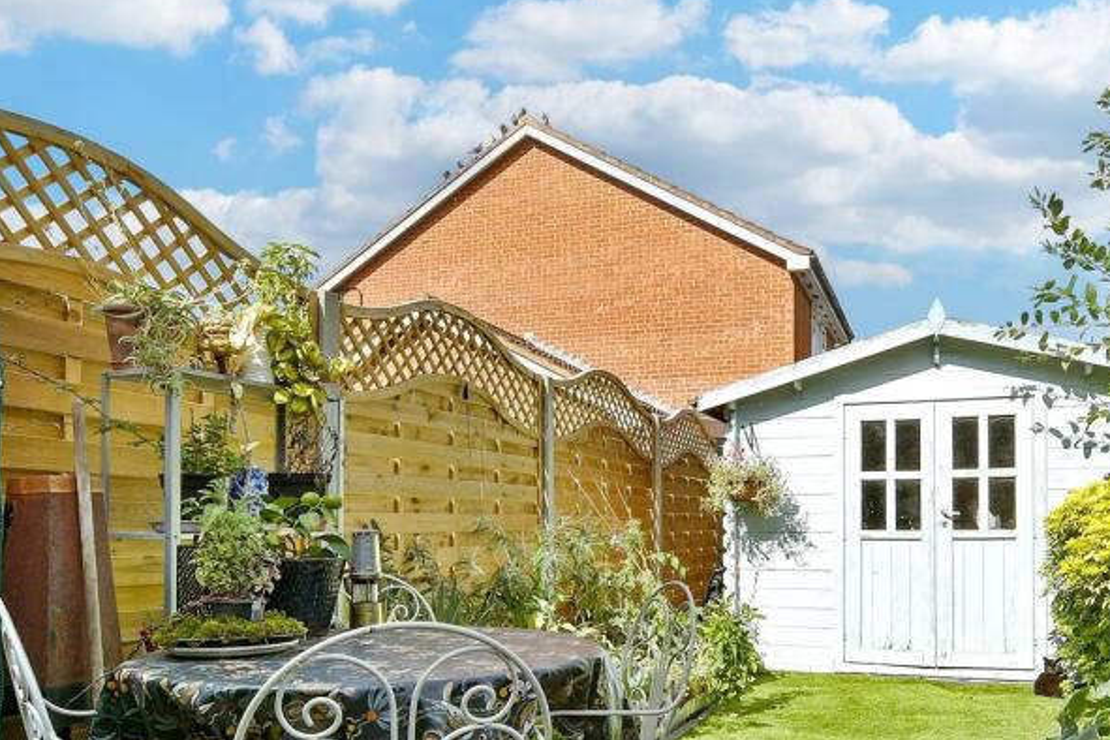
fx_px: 802
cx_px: 687
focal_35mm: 26
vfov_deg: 48.2
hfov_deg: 68.4
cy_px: 527
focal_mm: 10
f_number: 8
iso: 160
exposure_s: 1/200
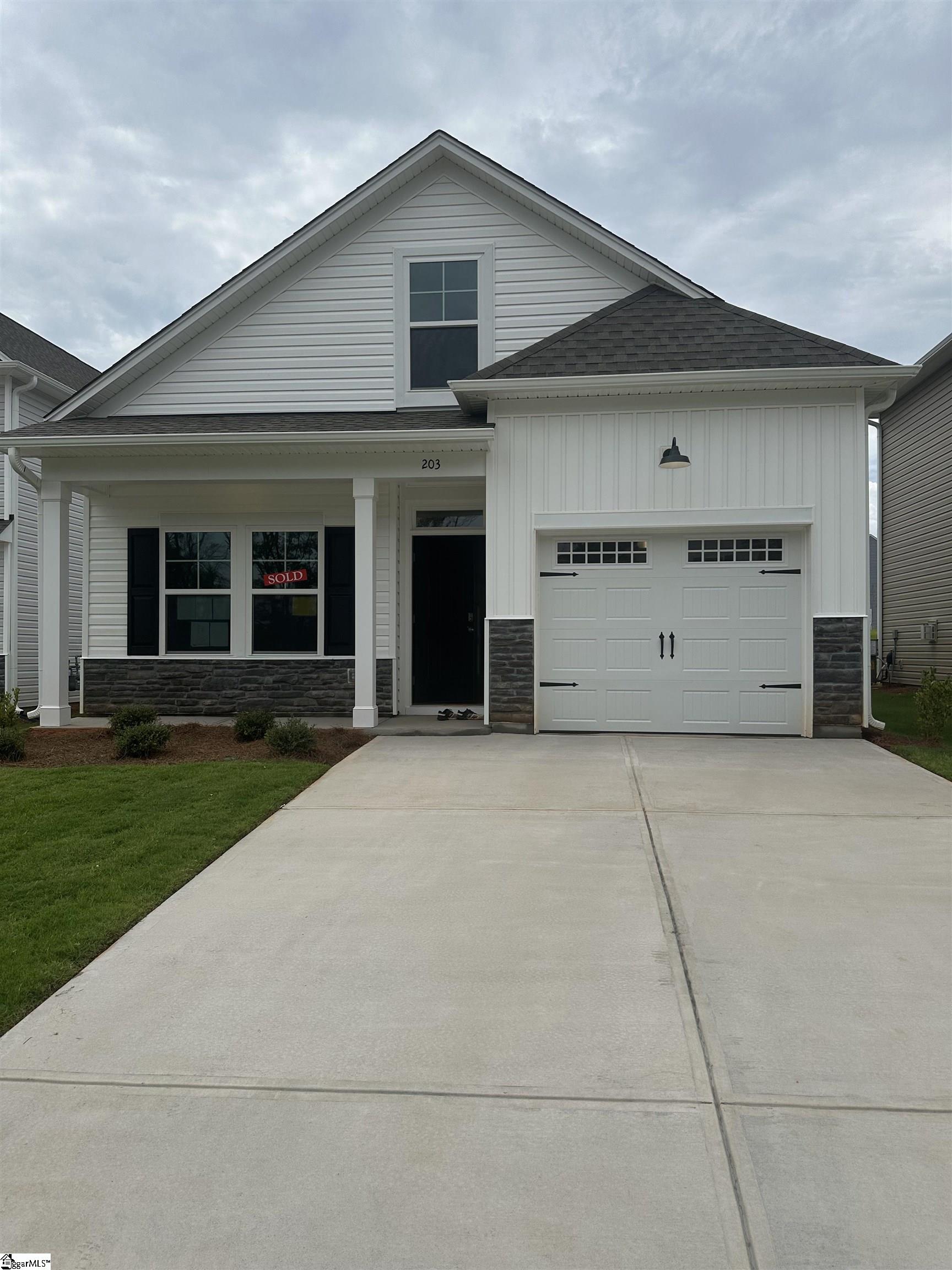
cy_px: 635
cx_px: 476
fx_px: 880
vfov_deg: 71.6
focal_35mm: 24
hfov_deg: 56.8
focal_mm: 6.86
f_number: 1.78
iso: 80
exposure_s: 1/8929
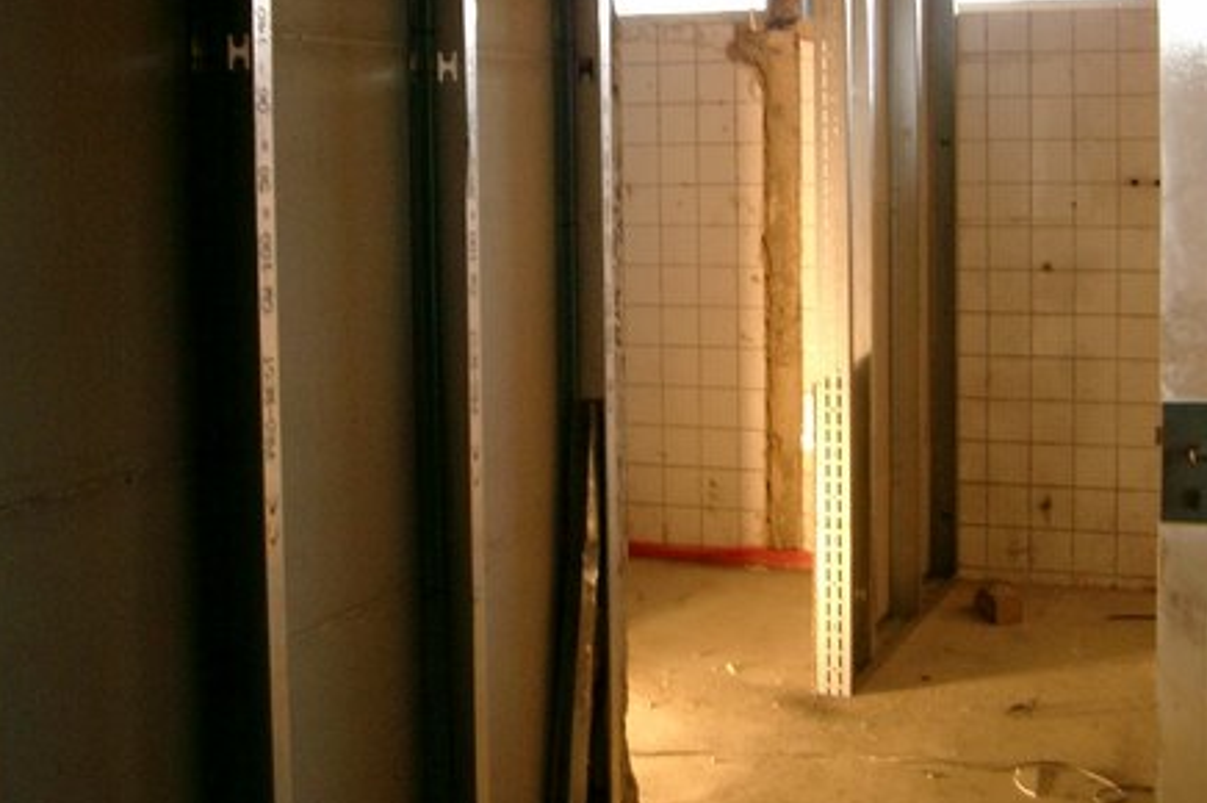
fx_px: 1776
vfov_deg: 25.3
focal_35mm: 53
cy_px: 249
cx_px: 623
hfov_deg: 37.5
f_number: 2.6
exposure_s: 1/8
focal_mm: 7.6
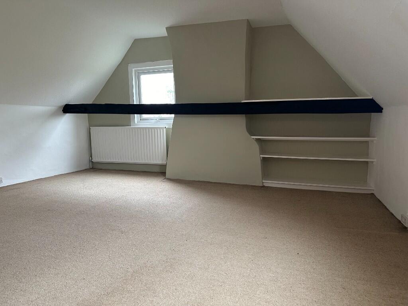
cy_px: 153
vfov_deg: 56.8
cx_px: 204
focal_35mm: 24
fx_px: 283
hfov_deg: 71.6
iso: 320
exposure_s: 1/50
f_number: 1.78
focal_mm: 6.86
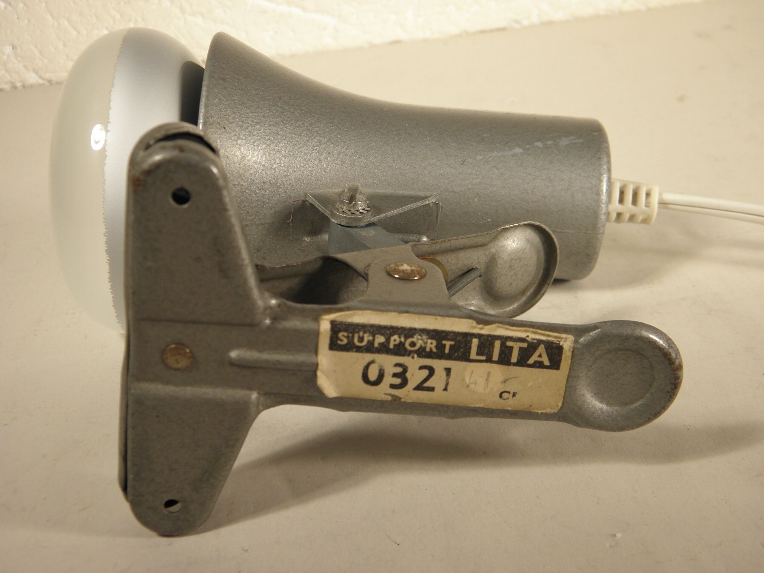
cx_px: 382
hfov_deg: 35.5
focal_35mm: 54
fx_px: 1192
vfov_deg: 27.0
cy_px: 286
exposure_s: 1/50
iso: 100
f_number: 4.1
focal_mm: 9.7
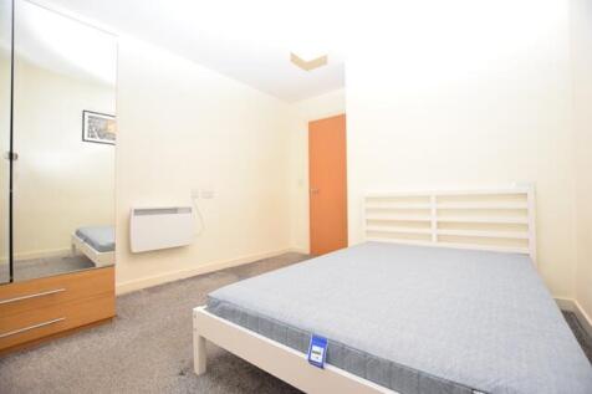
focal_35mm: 15
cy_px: 197
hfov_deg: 100.4
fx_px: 247
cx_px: 296
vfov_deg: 77.3
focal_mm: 10
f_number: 3.5
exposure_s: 1/60
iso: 1000
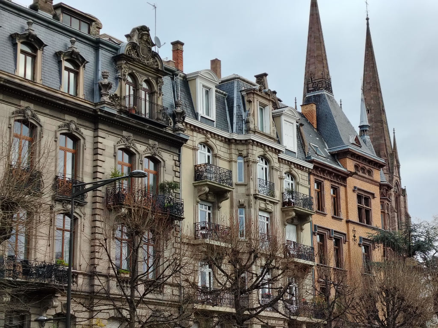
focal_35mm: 71
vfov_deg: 20.7
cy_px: 164
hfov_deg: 27.4
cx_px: 219
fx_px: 898
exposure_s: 1/293
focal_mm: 5.2
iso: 100
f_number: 1.8
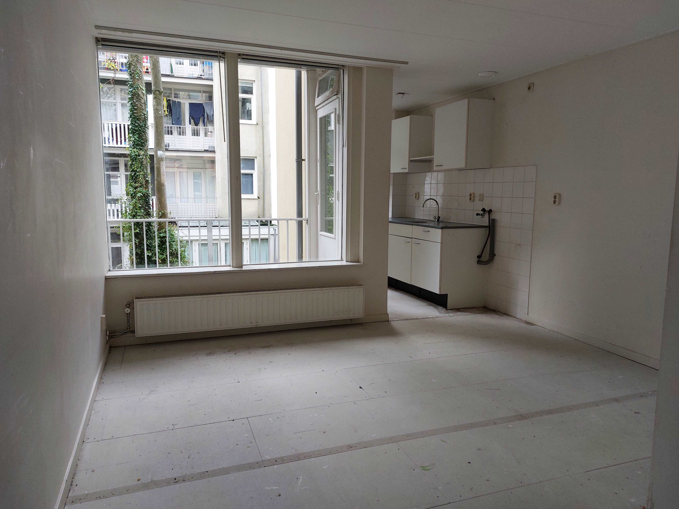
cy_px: 254
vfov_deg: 54.9
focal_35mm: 25
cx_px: 340
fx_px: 490
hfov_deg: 69.4
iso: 125
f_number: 1.8
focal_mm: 5.23
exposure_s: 1/120
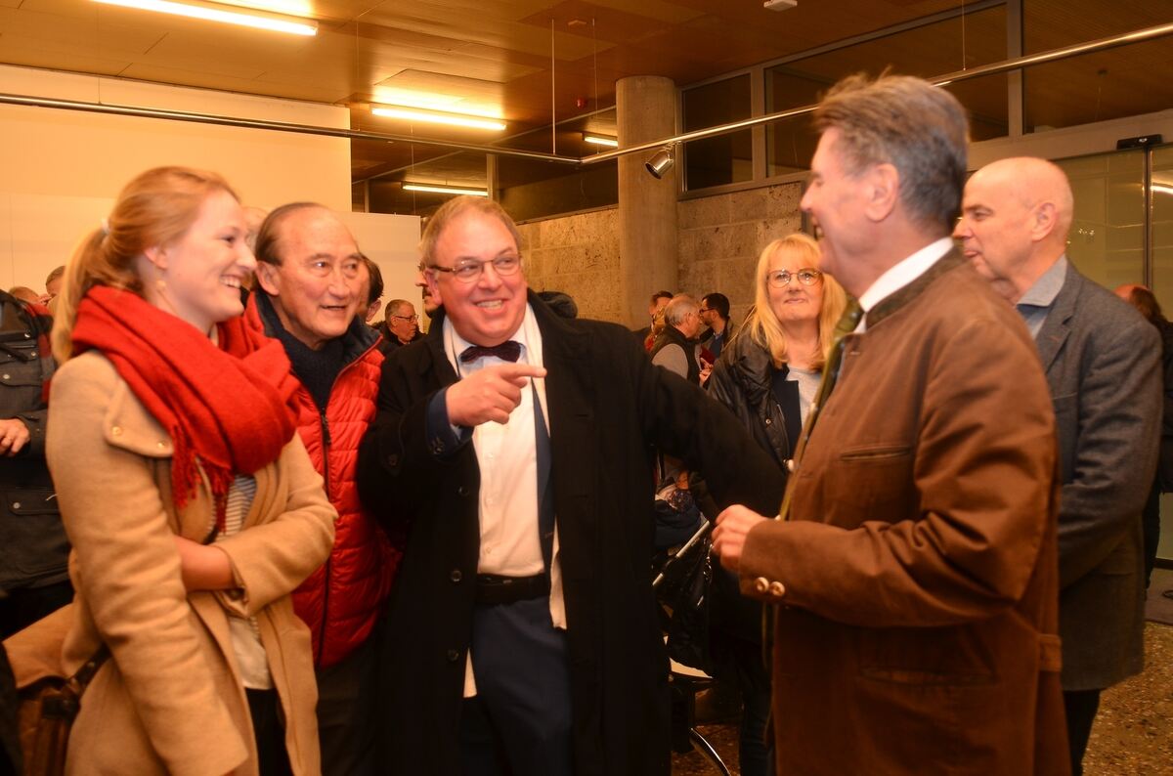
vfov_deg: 43.4
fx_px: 975
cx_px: 586
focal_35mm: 30
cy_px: 388
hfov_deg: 62.0
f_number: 3.5
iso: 400
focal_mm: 20
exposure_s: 1/60
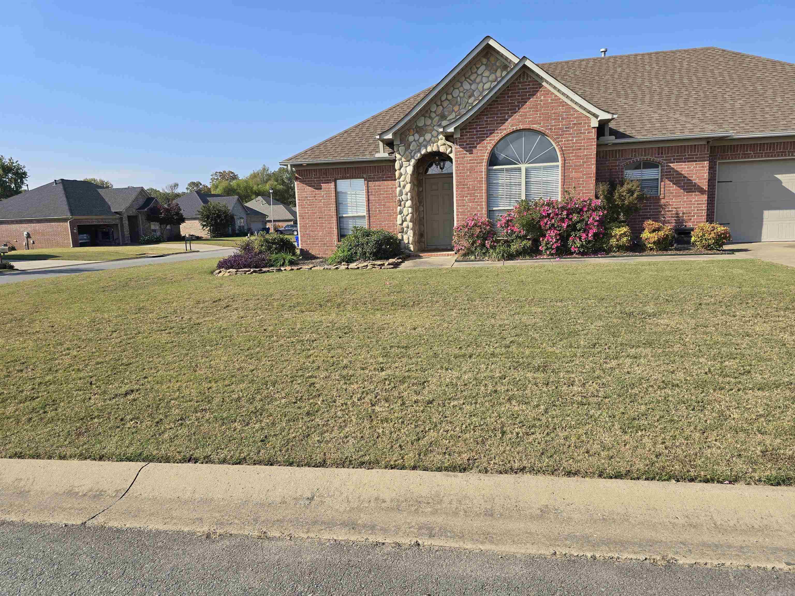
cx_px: 398
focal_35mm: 23
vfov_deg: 58.9
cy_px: 298
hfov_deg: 73.9
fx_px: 528
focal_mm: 6.3
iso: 12
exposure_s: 1/752
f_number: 1.7
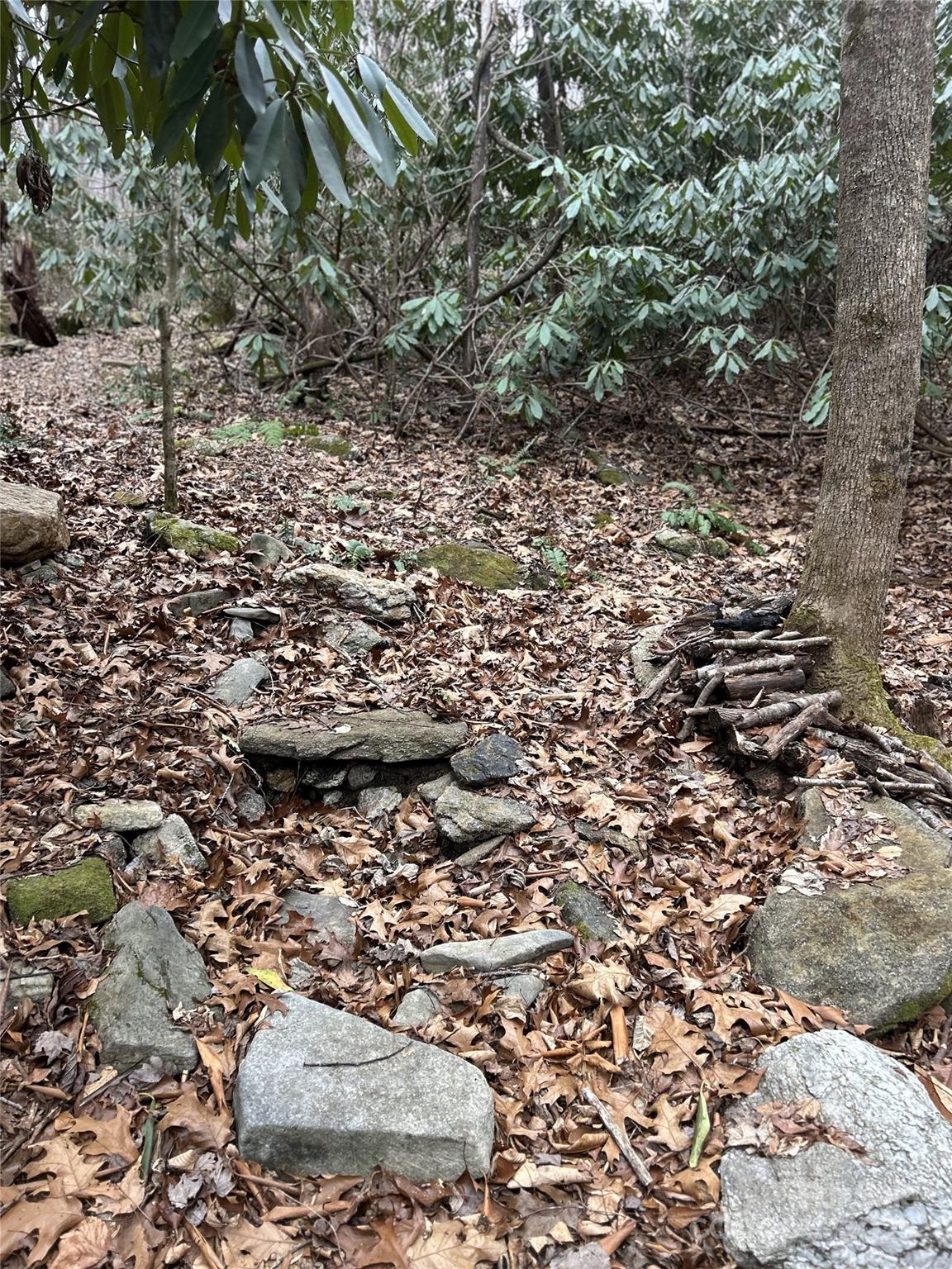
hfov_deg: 53.1
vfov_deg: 67.3
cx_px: 476
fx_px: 953
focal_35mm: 26
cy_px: 634
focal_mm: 5.7
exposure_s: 1/81
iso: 125
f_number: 1.5
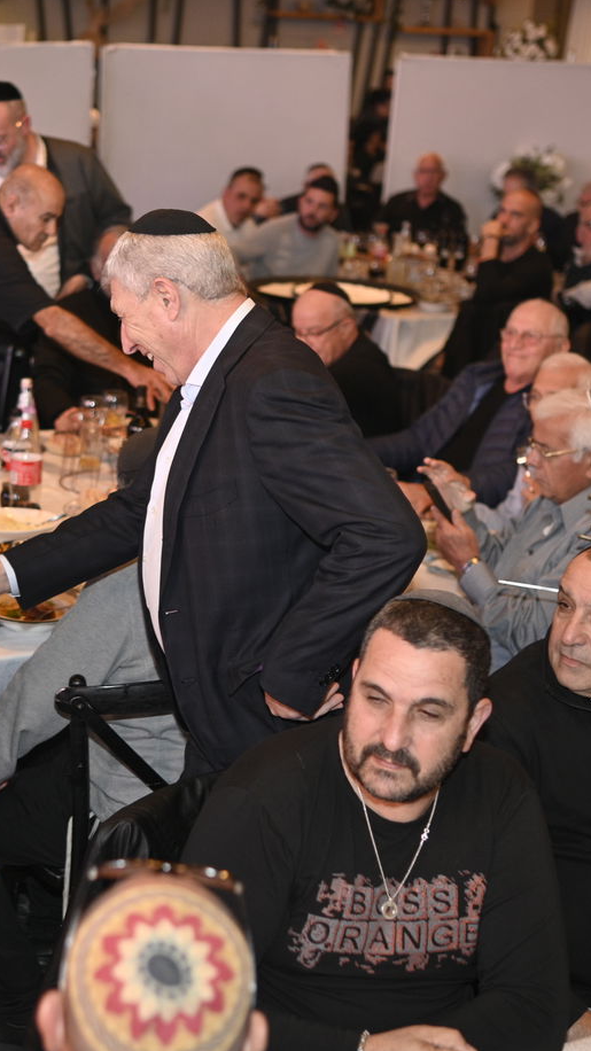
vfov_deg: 37.2
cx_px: 149
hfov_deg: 21.3
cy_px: 523
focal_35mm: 56
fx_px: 1561
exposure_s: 1/200
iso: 800
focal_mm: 35
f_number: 2
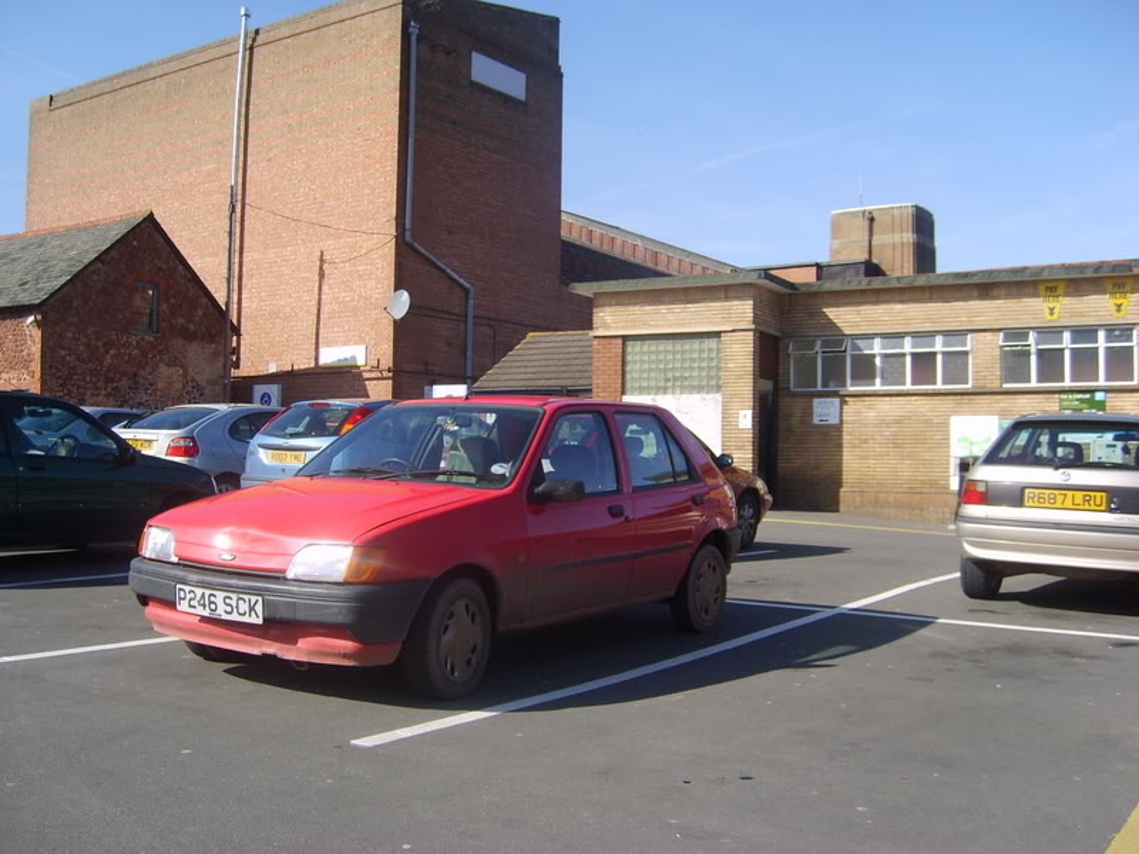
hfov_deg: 52.6
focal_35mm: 35
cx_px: 570
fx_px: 1152
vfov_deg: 40.7
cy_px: 427
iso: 50
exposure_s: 1/1000
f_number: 2.8
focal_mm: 5.8
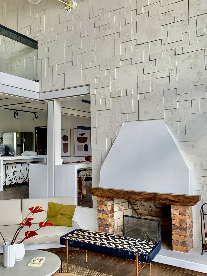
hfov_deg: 42.7
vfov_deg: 55.4
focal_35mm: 33
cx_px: 80
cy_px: 140
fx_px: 263
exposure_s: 1/227
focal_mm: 4.25
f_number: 1.8
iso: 25
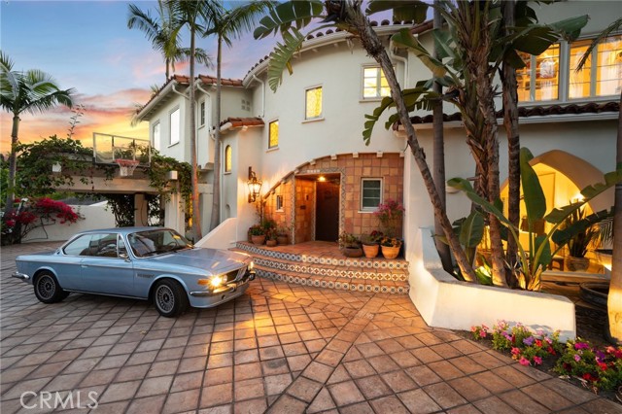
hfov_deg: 104.3
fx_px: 242
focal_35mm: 14
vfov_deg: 81.1
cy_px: 207
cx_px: 311
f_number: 8
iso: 500
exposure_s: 3.2
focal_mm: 14
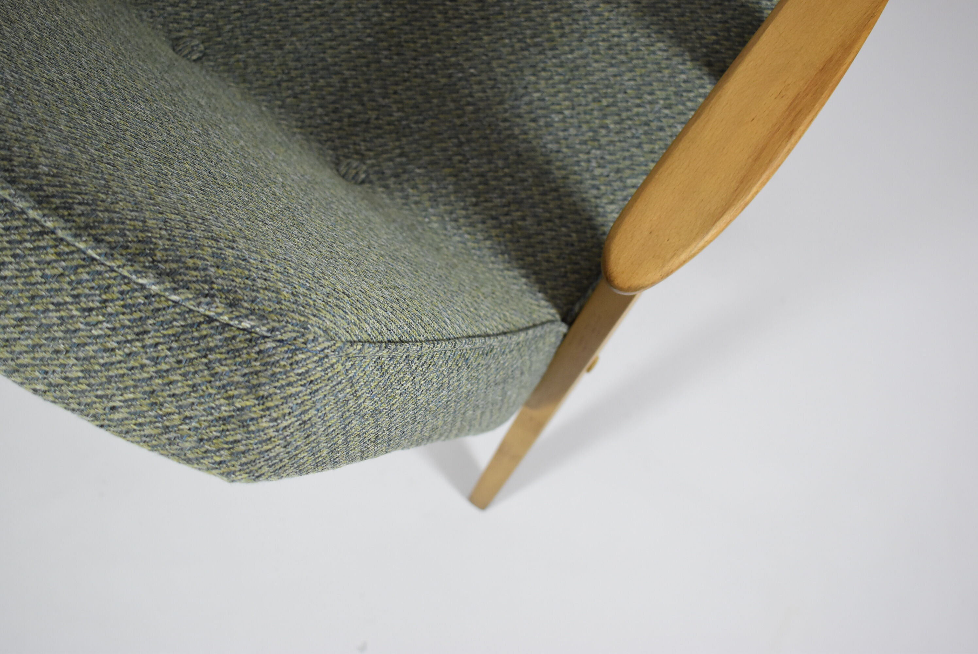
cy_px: 327
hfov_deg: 46.4
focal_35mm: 42
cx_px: 489
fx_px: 1142
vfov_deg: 31.9
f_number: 4.2
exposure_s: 1/125
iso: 900
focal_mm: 28
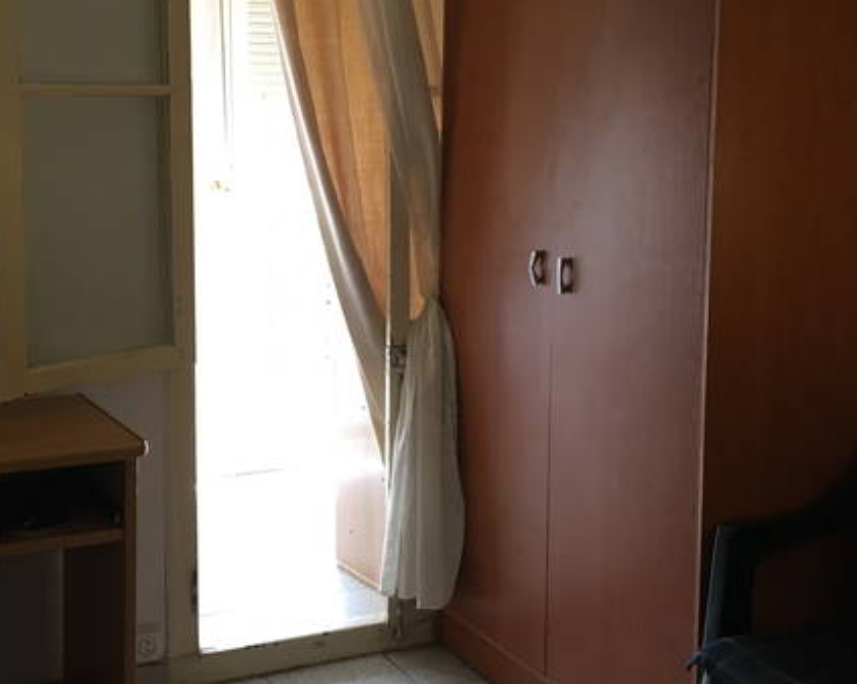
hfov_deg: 35.1
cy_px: 246
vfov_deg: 28.4
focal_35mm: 53
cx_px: 290
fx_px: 1343
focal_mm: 4.15
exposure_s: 1/33
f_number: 2.2
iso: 50
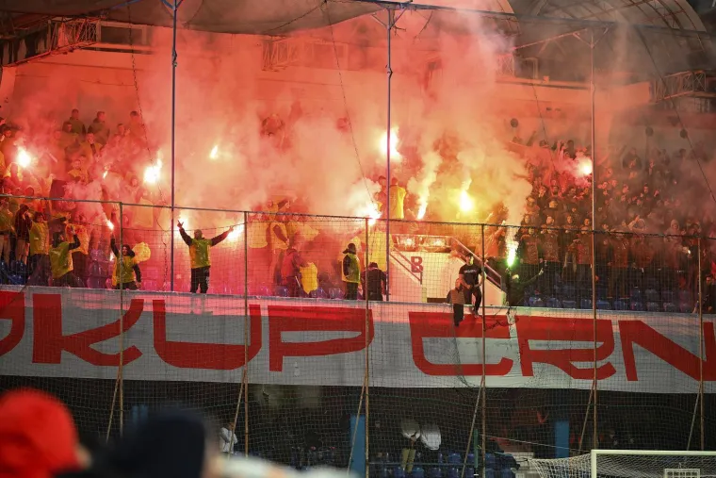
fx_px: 2884
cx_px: 358
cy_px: 239
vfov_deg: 9.5
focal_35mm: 145
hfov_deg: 14.2
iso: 3200
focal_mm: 145
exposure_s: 1/1600
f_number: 2.8
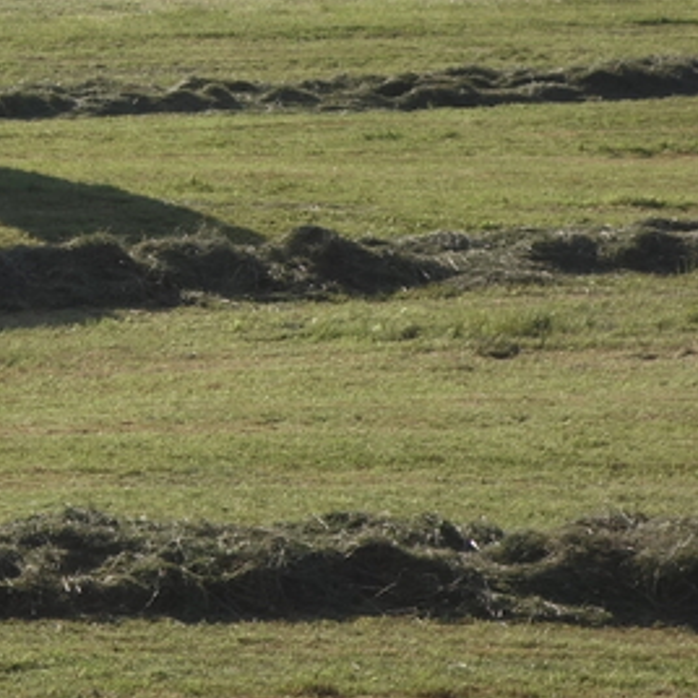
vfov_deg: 6.9
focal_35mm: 251
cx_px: -740
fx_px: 5726
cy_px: -135
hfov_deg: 6.7
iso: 125
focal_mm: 24.7
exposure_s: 1/500
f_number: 5.6
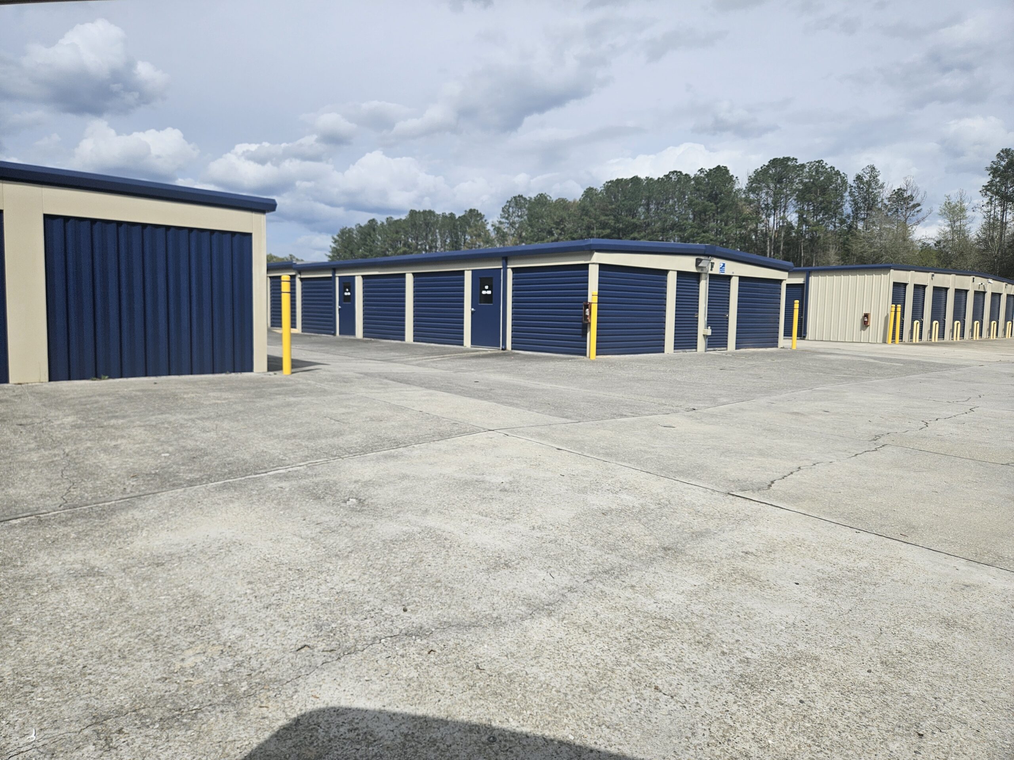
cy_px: 380
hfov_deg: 73.9
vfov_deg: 58.9
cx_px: 507
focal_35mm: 23
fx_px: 674
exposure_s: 1/4373
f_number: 1.8
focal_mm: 5.4
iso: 25
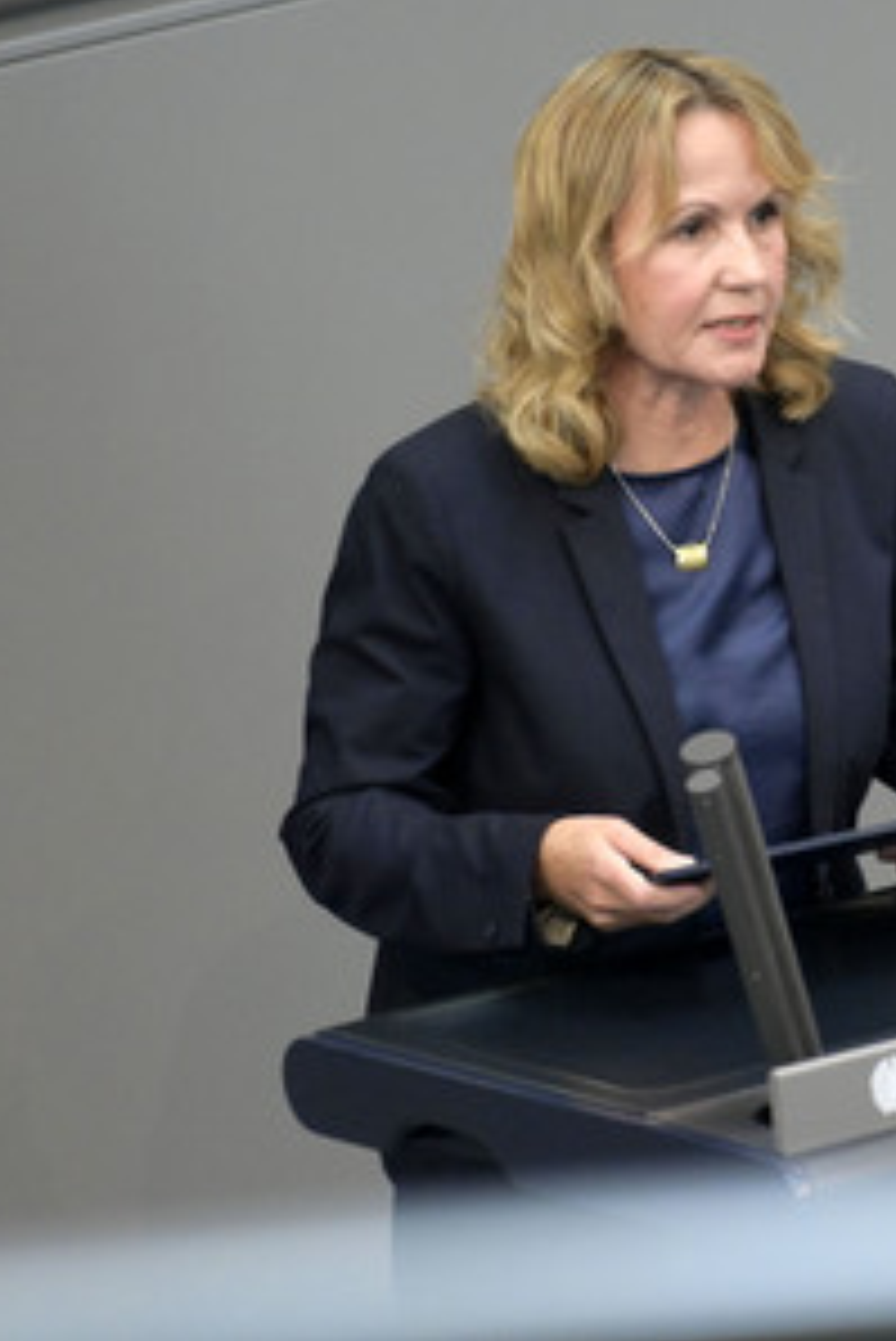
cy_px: 670
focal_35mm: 726
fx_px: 27070
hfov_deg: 1.9
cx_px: 736
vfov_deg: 2.8
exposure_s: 1/320
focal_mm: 480
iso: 8000
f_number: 5.6
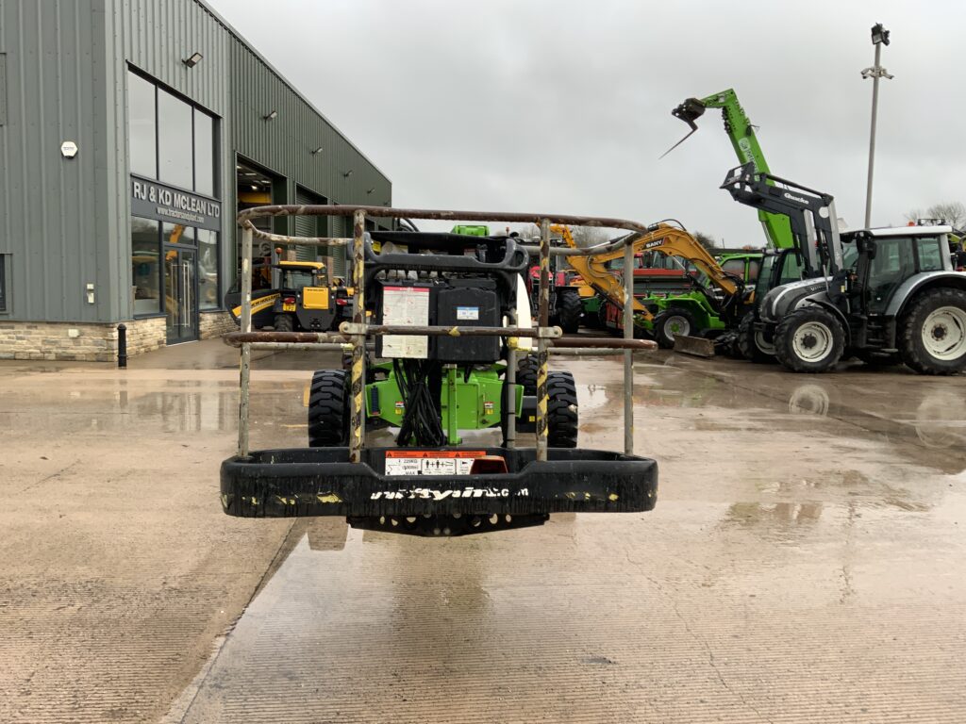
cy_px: 362
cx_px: 483
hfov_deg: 61.7
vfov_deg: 48.2
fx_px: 809
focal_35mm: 29
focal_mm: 3
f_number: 1.8
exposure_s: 1/137
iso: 16
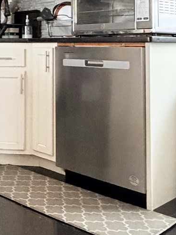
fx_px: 393
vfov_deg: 32.0
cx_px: -18
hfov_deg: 23.7
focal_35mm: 58
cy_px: 34
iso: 800
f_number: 2.2
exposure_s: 1/60
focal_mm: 2.22
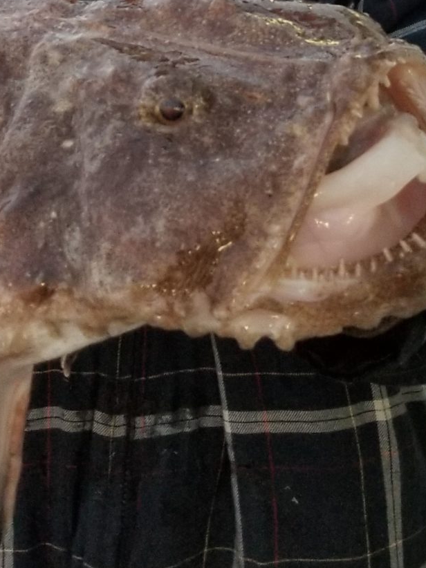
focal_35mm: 81
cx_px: 136
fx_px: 1330
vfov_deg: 21.8
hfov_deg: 18.1
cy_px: -168
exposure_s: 1/60
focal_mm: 4.25
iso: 160
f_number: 1.7
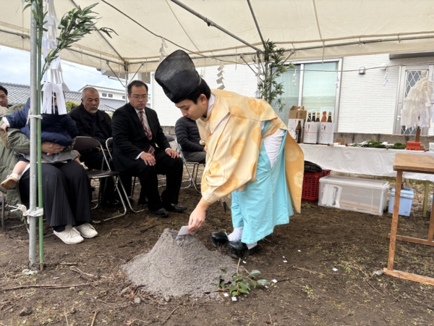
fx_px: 326
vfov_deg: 53.1
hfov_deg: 67.3
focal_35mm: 26
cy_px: 163
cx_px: 217
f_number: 1.6
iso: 64
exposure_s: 1/465
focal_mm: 5.96
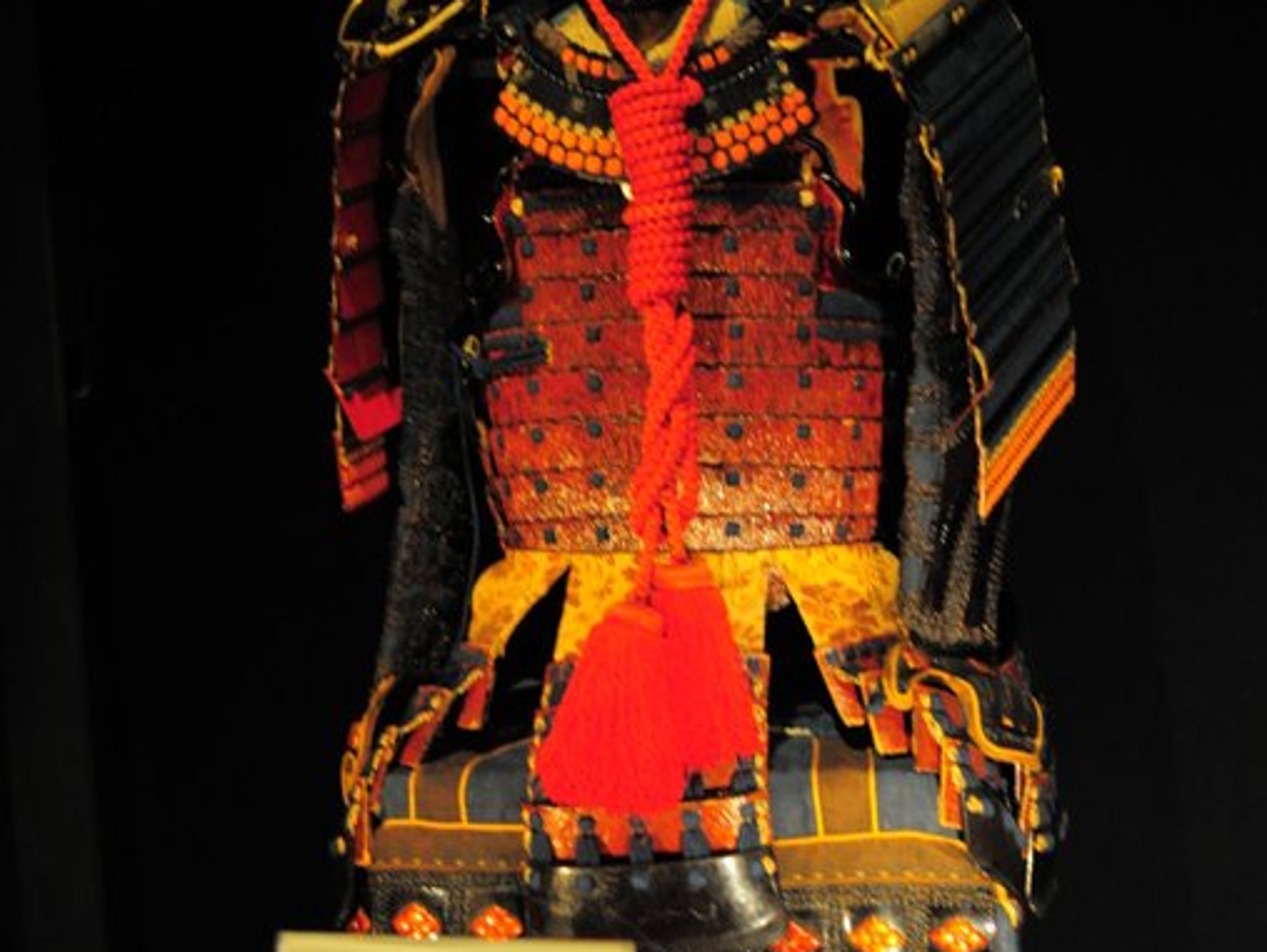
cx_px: 635
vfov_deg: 13.6
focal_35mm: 109
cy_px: 425
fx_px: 3992
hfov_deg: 18.0
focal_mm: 50
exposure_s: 1/50
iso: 800
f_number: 2.5
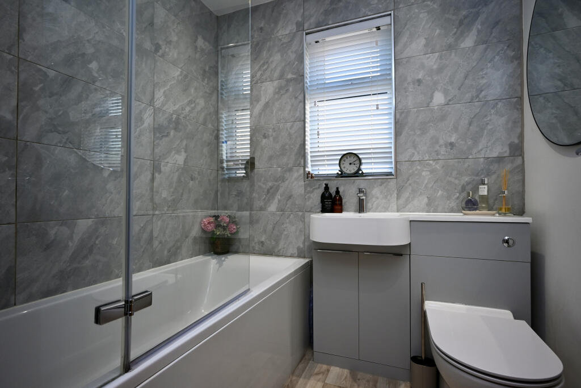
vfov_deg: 67.4
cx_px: 290
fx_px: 291
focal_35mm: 18
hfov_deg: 90.0
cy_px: 194
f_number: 3.5
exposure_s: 1/160
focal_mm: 12
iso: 400
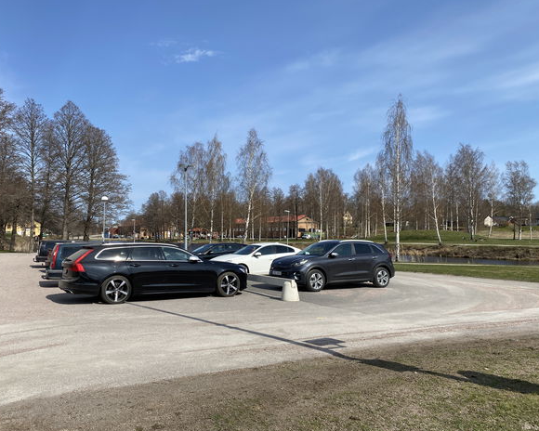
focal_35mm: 28
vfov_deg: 51.5
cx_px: 254
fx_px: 447
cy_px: 220
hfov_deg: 62.2
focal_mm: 4.25
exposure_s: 1/3125
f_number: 1.8
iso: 32
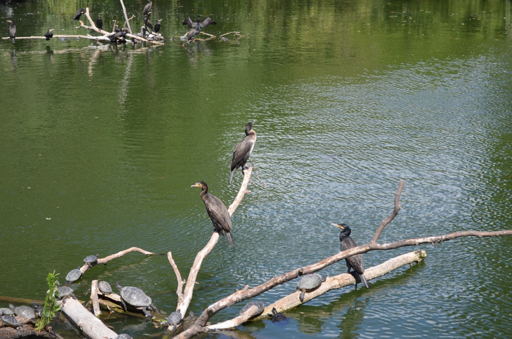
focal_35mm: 82
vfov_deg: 16.5
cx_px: 256
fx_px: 1171
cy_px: 170
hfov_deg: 24.7
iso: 400
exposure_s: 1/1000
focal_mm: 55
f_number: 5.6
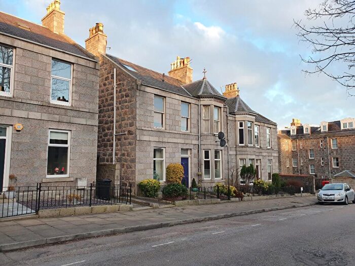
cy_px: 133
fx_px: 267
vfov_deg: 53.1
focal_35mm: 26
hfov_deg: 67.3
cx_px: 178
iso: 50
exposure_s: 1/129
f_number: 2.4
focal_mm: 4.32
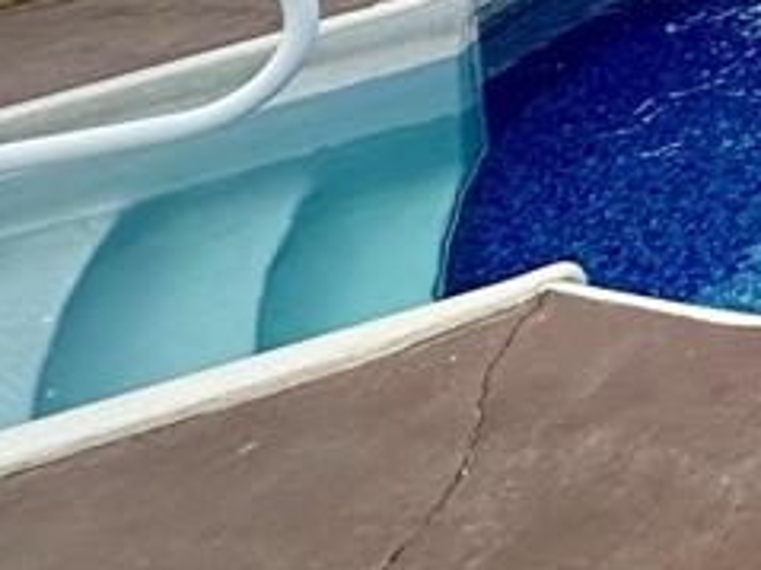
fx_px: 1318
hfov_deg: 19.1
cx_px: 1525
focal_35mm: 60
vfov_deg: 18.7
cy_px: -468
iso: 40
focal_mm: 2.22
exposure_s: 1/739
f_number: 2.2
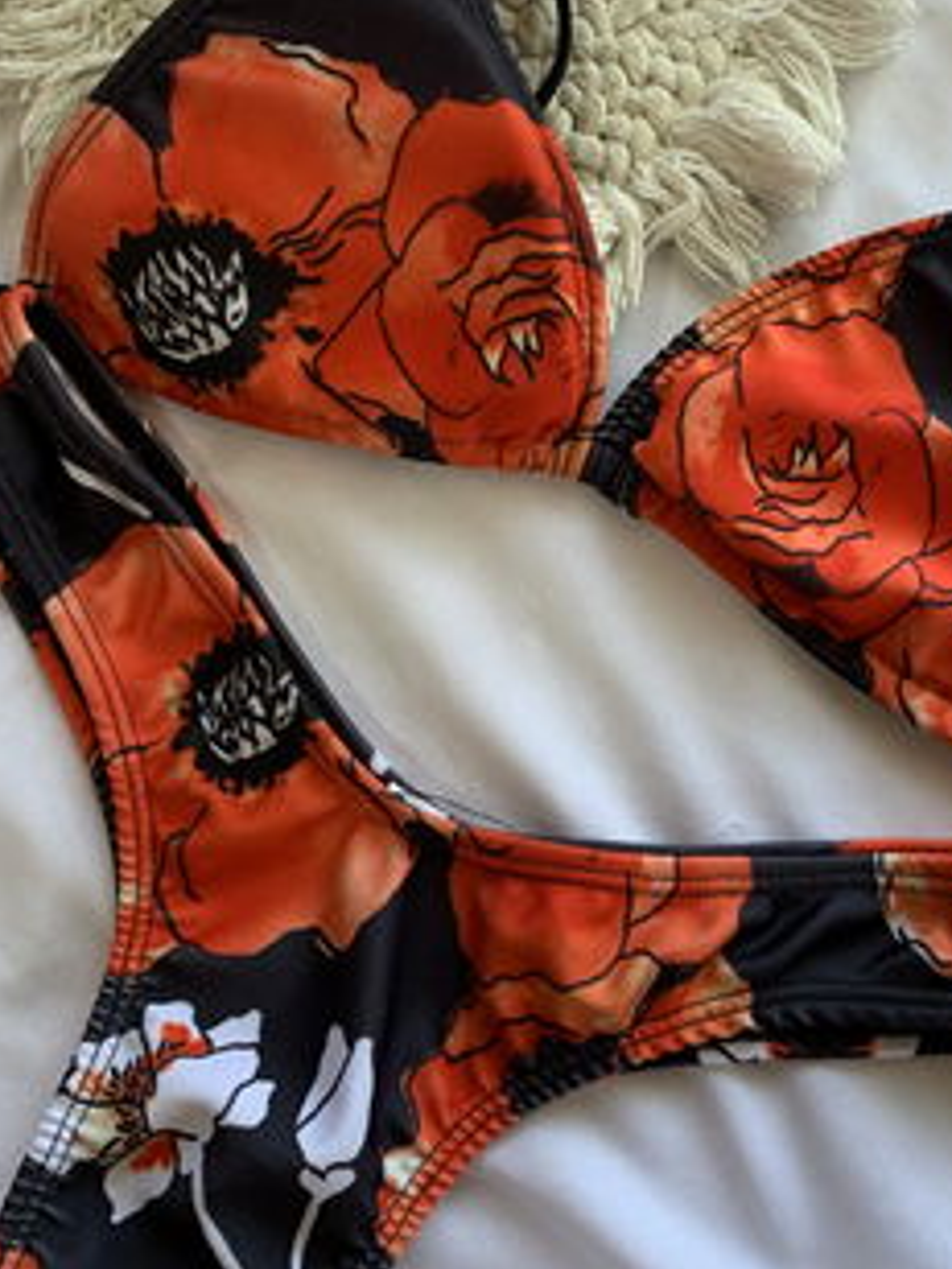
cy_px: 591
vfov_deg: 42.1
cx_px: 585
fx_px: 1650
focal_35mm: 45
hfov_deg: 32.1
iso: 40
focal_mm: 4.25
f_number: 1.8
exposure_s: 1/121
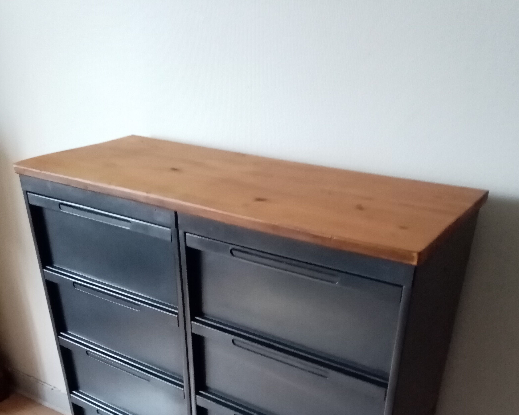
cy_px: 345
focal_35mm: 34
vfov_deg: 41.1
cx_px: 260
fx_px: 522
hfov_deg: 52.8
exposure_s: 1/20
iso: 1110
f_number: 1.8
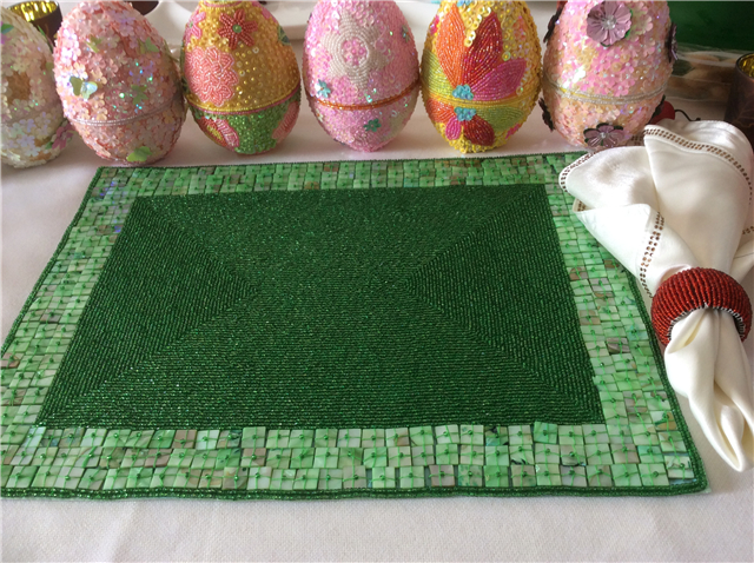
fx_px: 696
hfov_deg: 56.9
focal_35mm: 32
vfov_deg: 44.1
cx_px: 377
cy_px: 282
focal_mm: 3.3
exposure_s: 1/33
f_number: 2.4
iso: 32
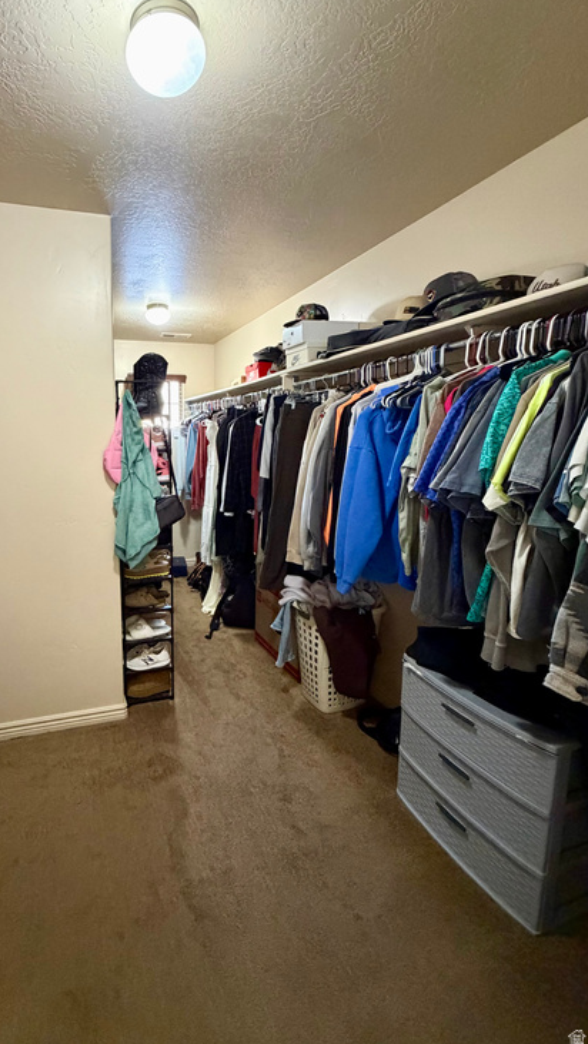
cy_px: 503
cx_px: 180
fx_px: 443
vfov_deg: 99.3
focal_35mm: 16
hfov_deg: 64.7
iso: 1000
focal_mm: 2.22
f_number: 2.2
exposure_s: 1/60
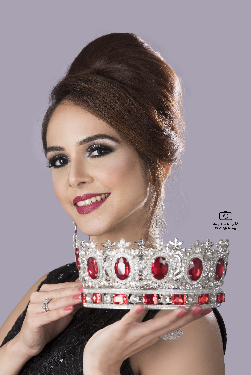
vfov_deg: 15.2
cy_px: 188
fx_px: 1410
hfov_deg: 10.2
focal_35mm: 135
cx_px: 126
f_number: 8
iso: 100
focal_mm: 135
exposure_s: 1/200
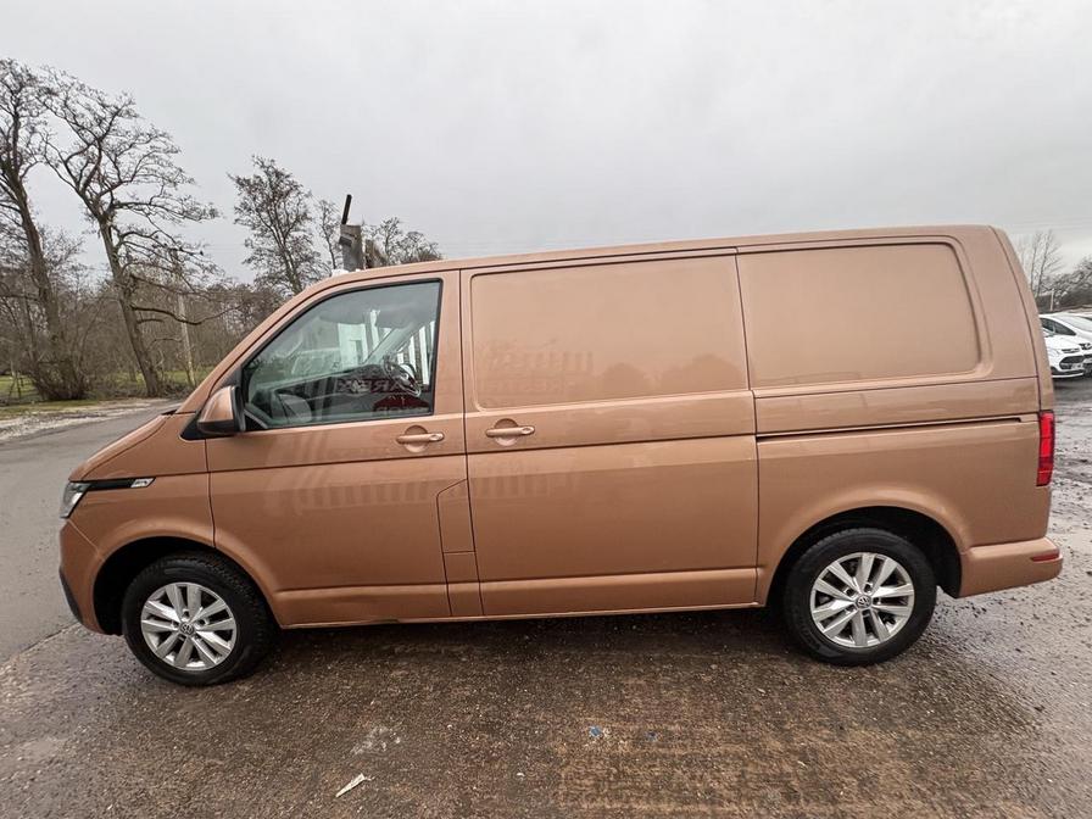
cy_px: 410
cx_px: 546
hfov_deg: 102.1
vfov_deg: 85.7
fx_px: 442
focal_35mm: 14
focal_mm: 2.22
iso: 200
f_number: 2.2
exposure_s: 1/99
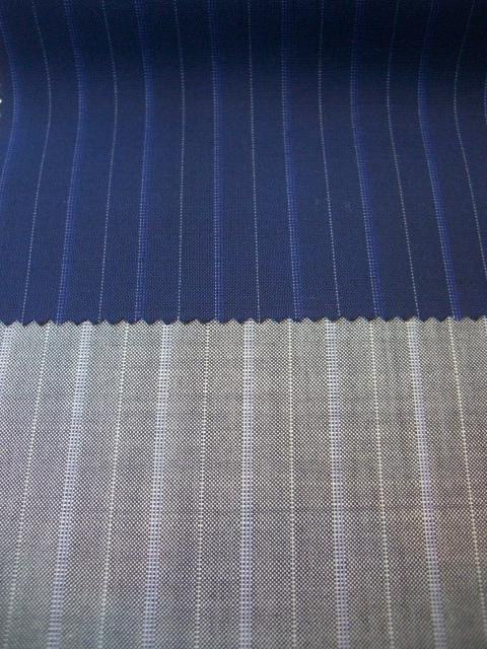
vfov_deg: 49.0
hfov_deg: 37.7
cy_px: 324
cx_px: 244
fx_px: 713
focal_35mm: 38
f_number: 2.8
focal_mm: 7.9
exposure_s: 1/60
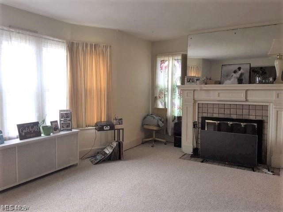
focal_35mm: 29
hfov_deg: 61.7
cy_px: 106
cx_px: 142
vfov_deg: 48.2
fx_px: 237
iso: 40
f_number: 2.2
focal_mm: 4.15
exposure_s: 1/15
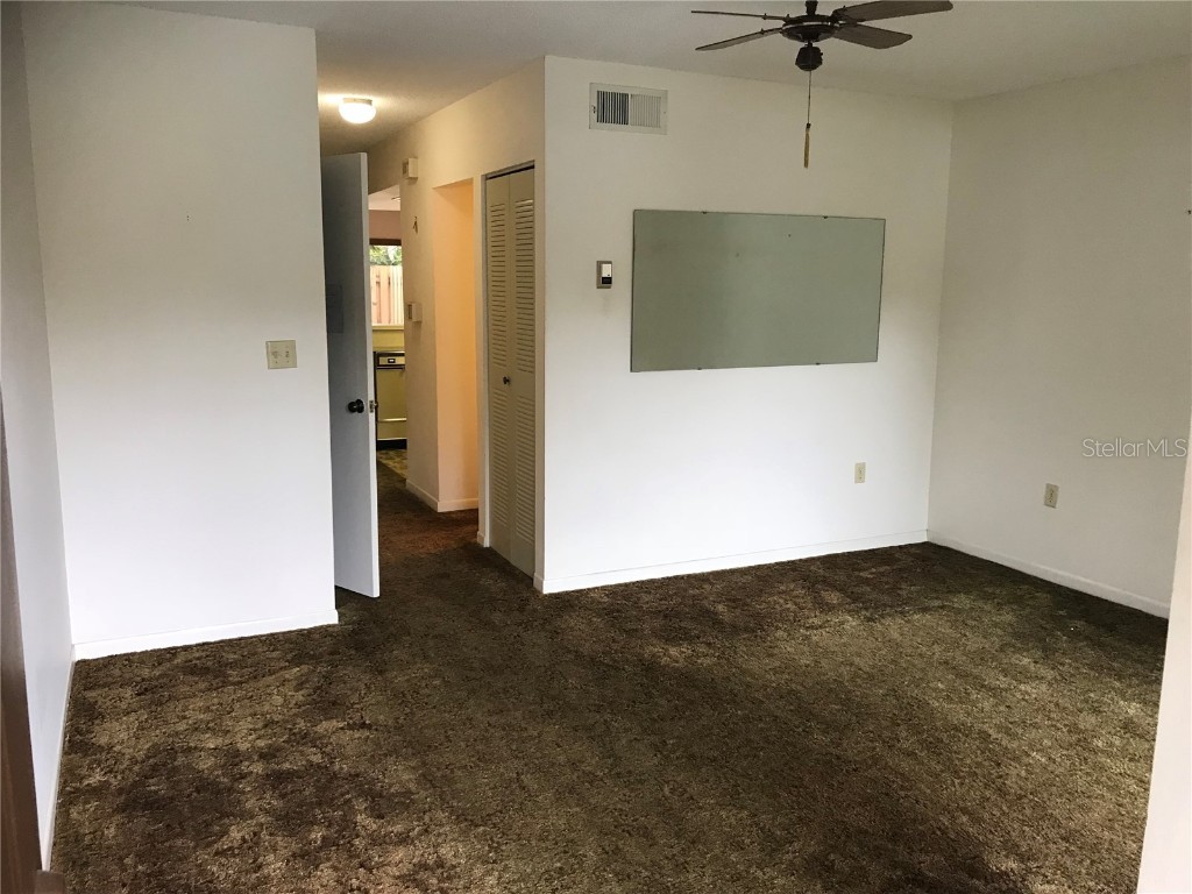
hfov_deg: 63.4
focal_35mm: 28
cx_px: 596
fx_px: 964
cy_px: 447
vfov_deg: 49.7
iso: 32
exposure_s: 1/30
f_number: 1.8
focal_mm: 3.99
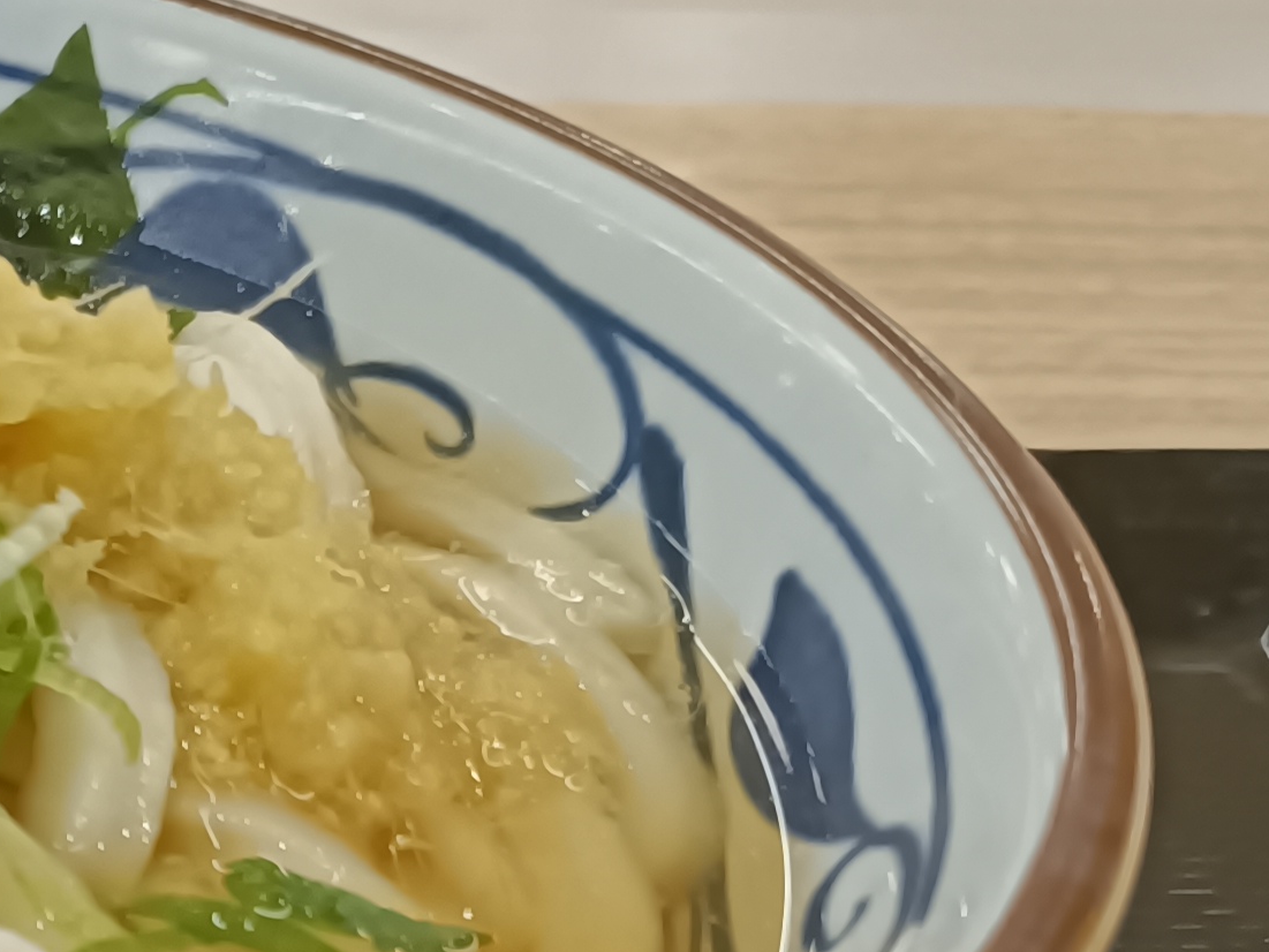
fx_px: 3850
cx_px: -652
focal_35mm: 105
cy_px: 1315
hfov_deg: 16.9
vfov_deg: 13.5
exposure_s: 1/121
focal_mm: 4.7
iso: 800
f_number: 1.7
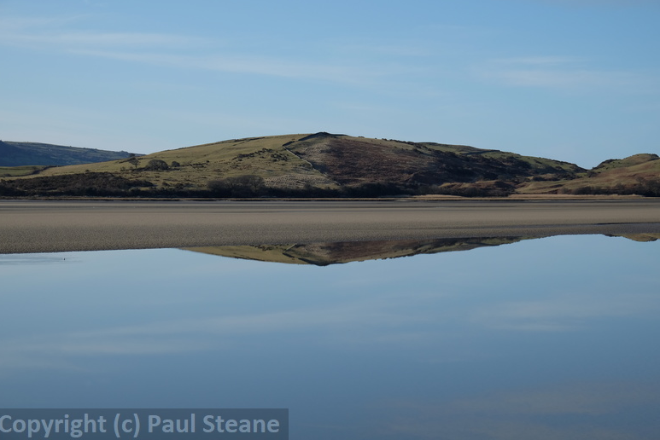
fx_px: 1559
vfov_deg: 16.1
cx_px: 329
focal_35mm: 85
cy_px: 222
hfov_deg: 23.9
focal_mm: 55
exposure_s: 1/350
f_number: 9
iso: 200
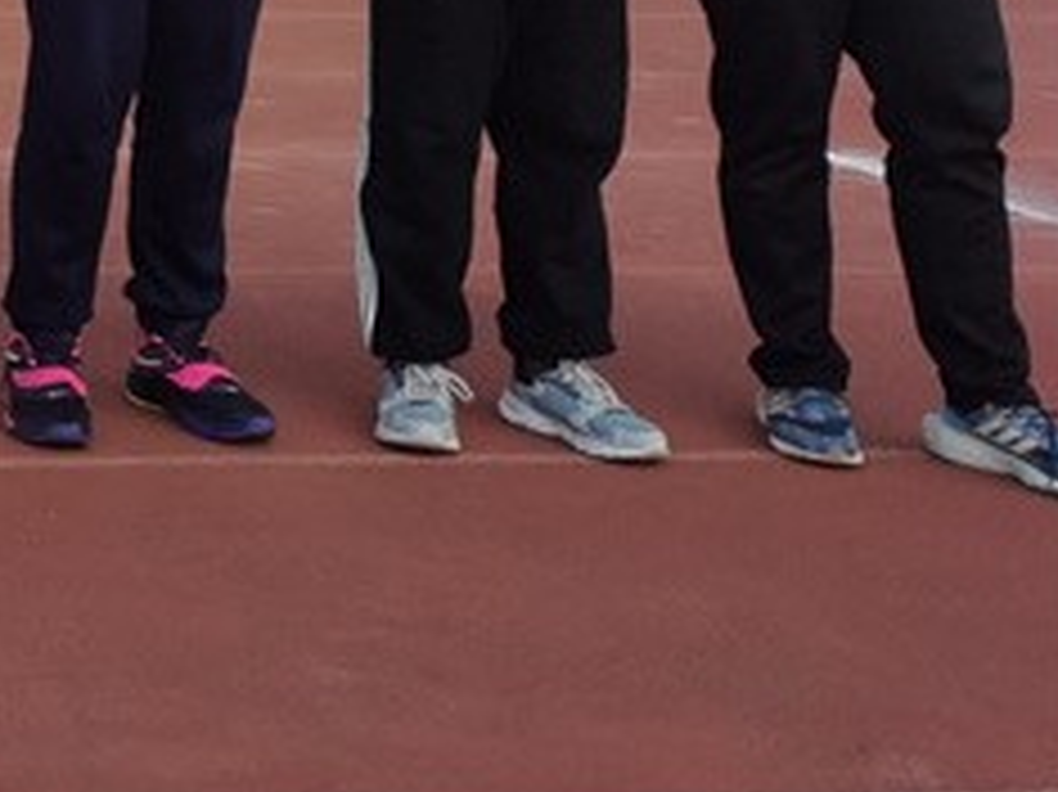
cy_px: -482
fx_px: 2810
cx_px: -734
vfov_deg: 14.7
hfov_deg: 17.9
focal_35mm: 92
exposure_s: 1/181
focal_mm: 5.58
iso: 50
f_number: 1.8
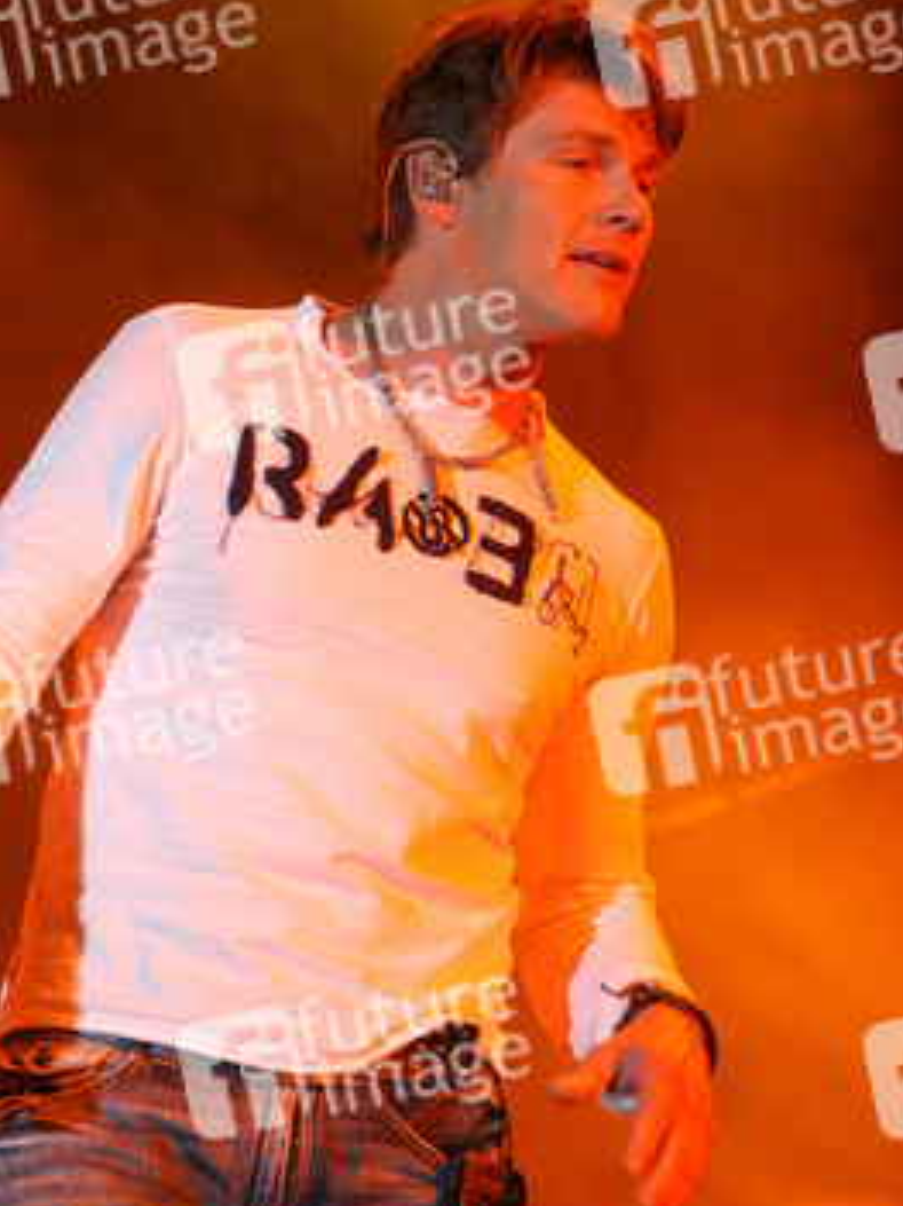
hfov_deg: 7.2
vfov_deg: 9.6
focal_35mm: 206
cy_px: 543
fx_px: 7154
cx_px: 453
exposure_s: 1/160
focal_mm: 125
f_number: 4
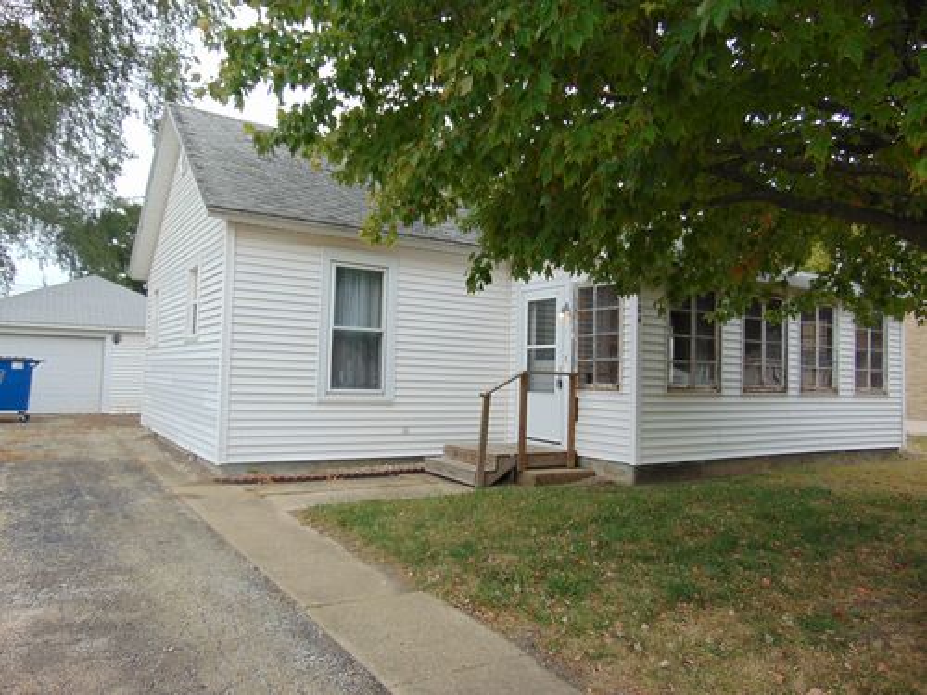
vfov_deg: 54.9
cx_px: 464
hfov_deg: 69.4
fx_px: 669
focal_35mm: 25
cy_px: 348
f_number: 3
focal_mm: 4.5
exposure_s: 1/200
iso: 80
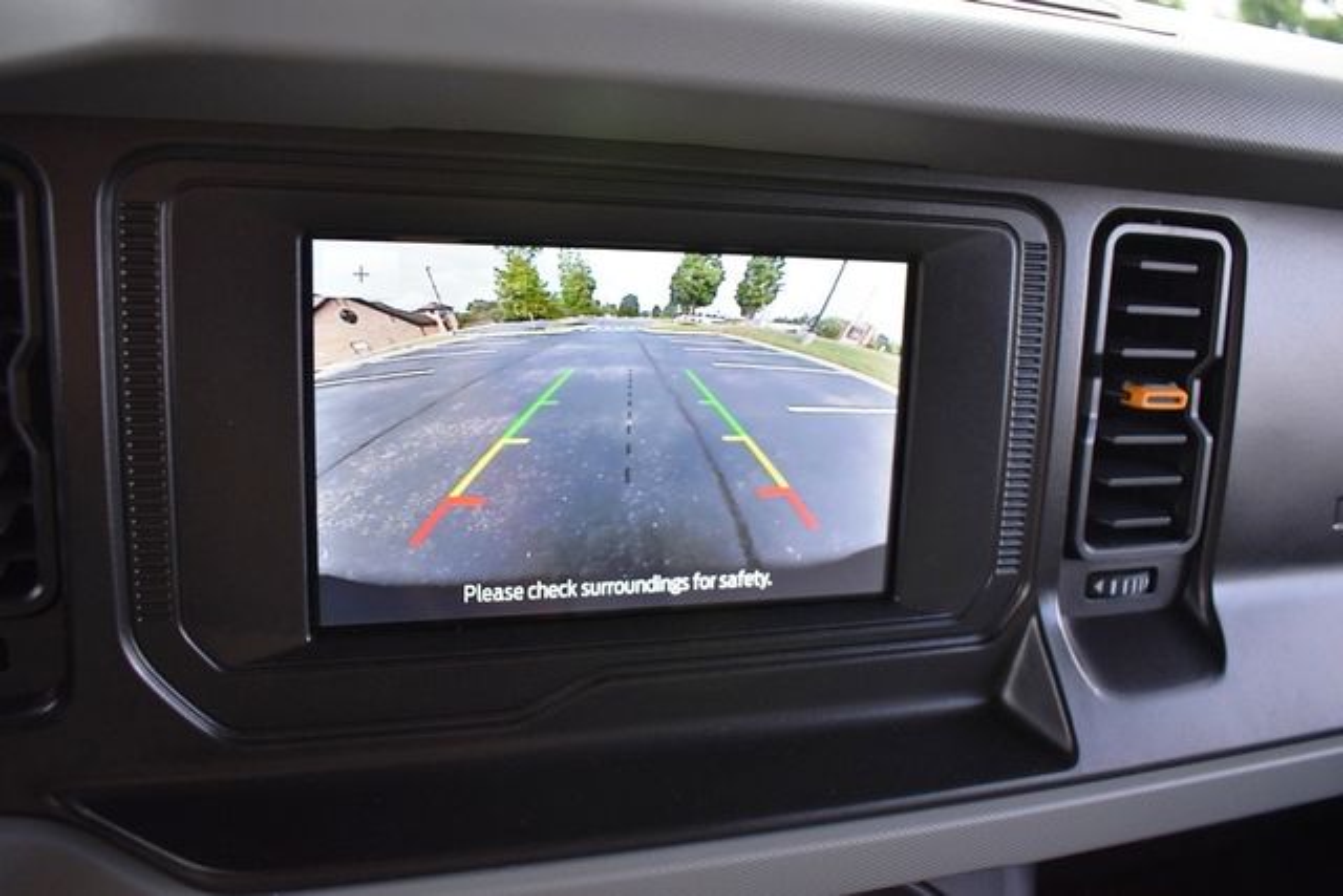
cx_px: 672
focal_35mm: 27
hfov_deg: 67.4
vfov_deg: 48.0
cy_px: 448
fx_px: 1007
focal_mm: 18
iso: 560
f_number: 3.5
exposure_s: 1/250
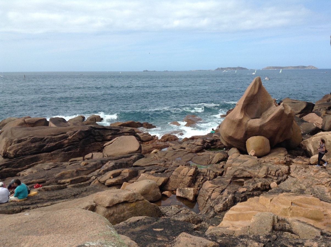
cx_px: 166
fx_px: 315
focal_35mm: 33
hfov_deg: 55.4
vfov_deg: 42.8
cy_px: 124
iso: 32
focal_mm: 3.3
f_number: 2.4
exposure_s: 1/1136
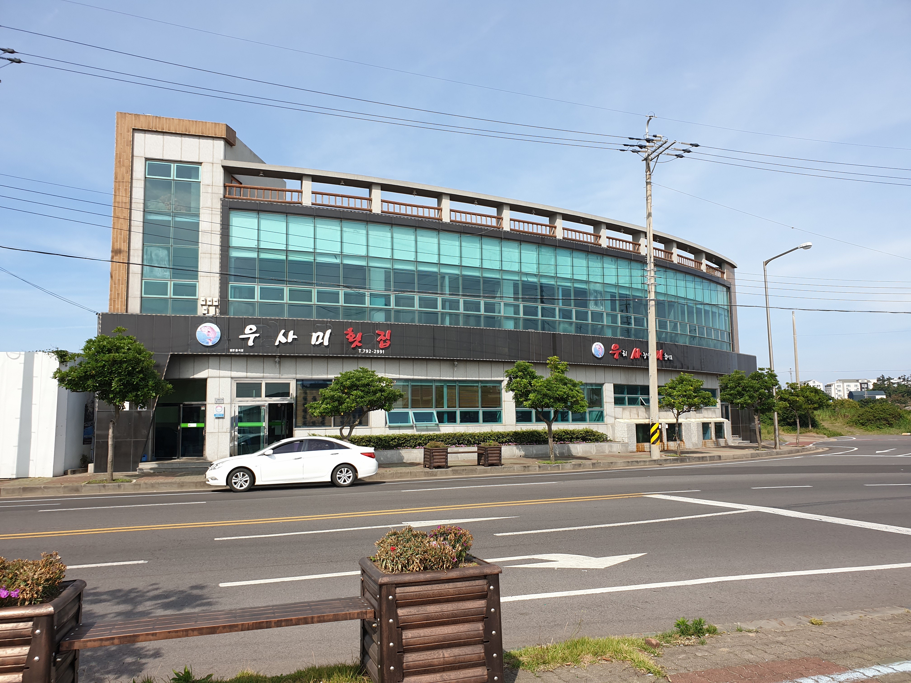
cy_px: 342
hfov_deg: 67.3
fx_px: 684
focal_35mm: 26
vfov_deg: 53.1
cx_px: 456
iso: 50
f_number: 2.4
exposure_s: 1/1168
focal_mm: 4.3
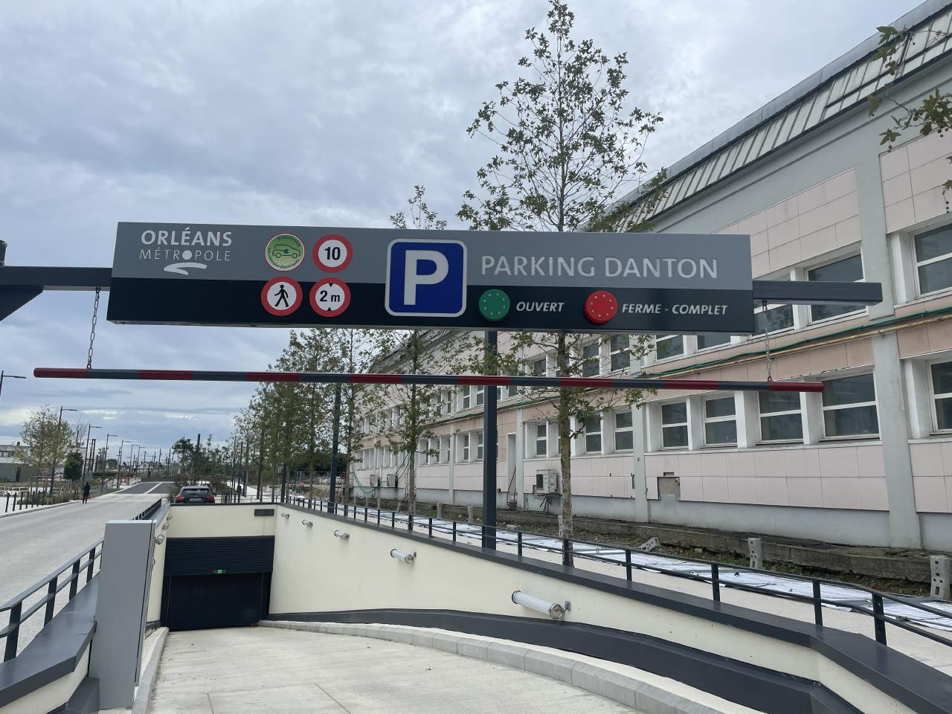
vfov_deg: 53.1
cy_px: 357
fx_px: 715
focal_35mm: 26
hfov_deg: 67.3
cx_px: 476
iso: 32
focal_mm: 4.2
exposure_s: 1/1092
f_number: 1.6
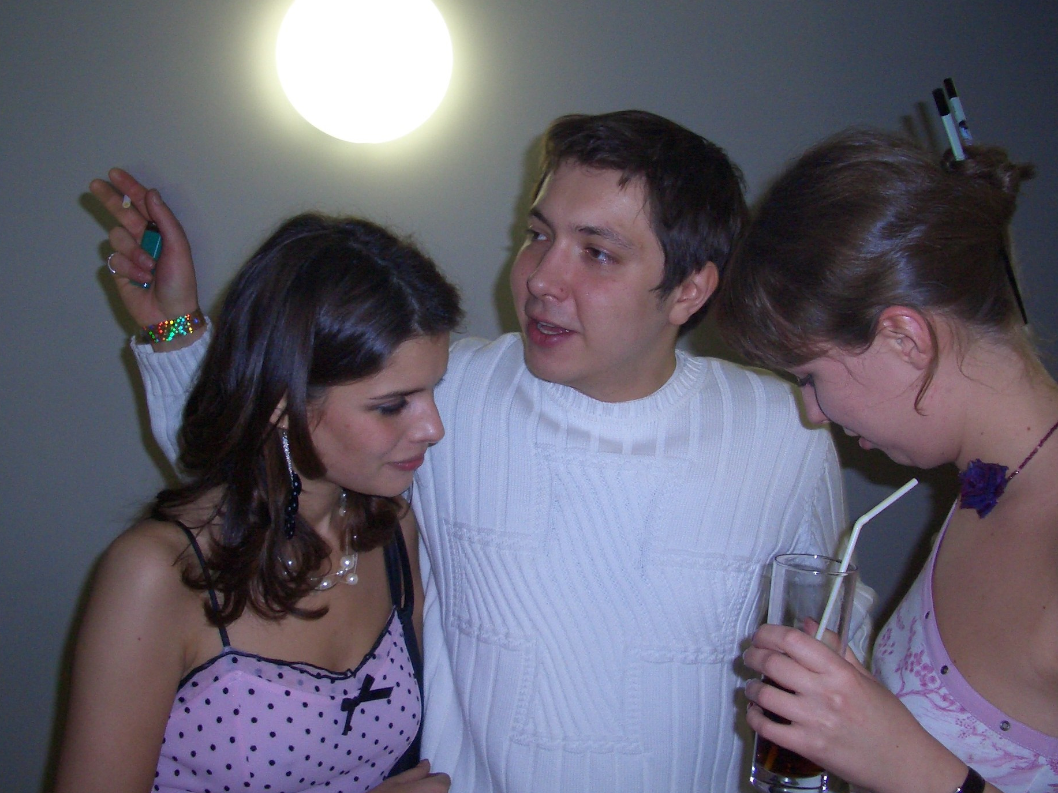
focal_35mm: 44
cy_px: 355
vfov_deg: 32.9
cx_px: 548
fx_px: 1345
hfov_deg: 42.9
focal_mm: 5.8
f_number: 2.6
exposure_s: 1/60
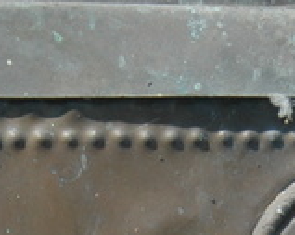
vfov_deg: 2.8
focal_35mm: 557
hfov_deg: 3.5
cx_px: 321
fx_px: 4860
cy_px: 535
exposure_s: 1/160
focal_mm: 70
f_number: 5.6
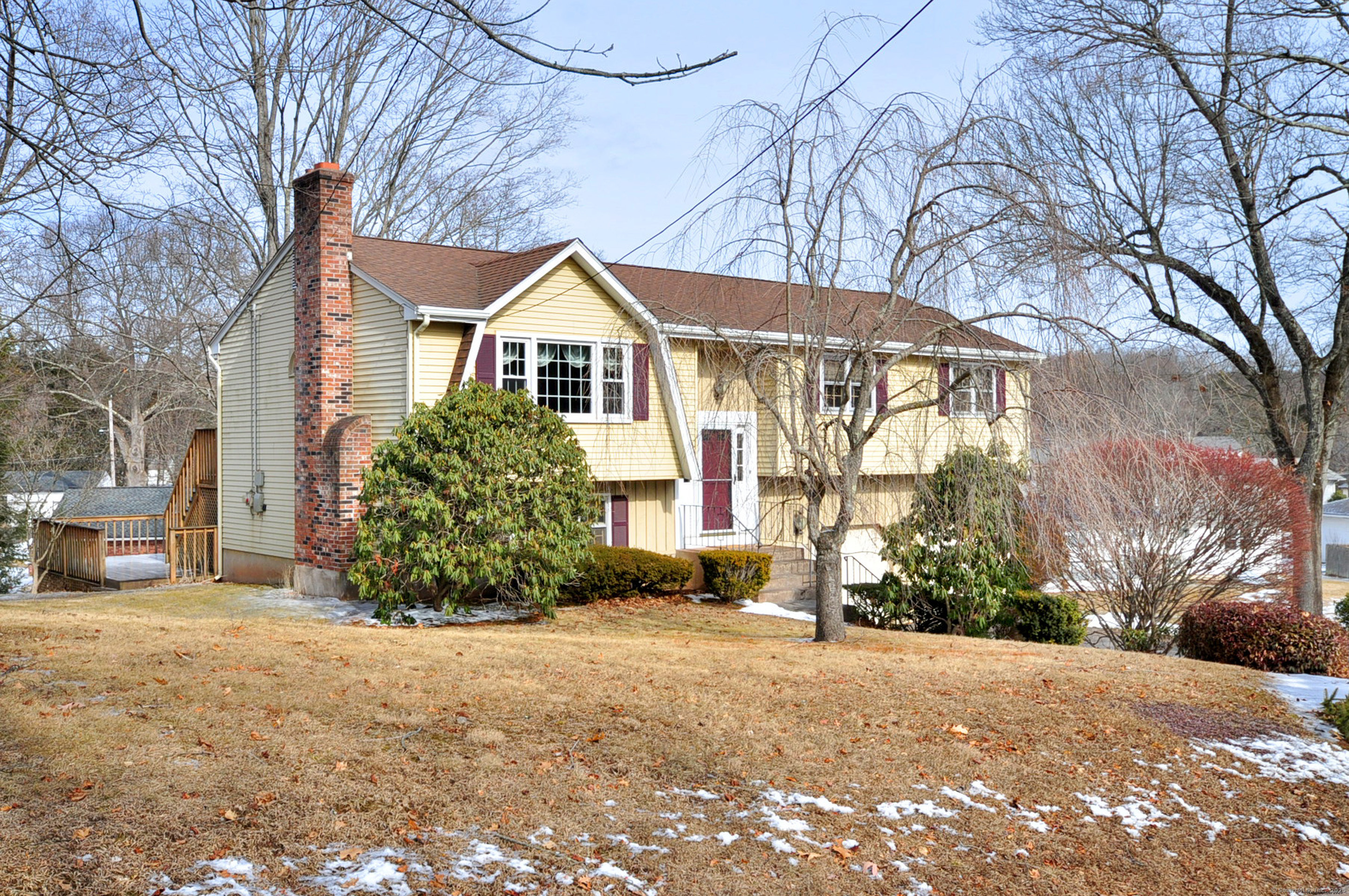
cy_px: 448
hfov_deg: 62.0
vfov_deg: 43.5
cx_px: 674
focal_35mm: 30
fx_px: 1123
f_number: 8
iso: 200
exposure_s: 1/320
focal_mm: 20
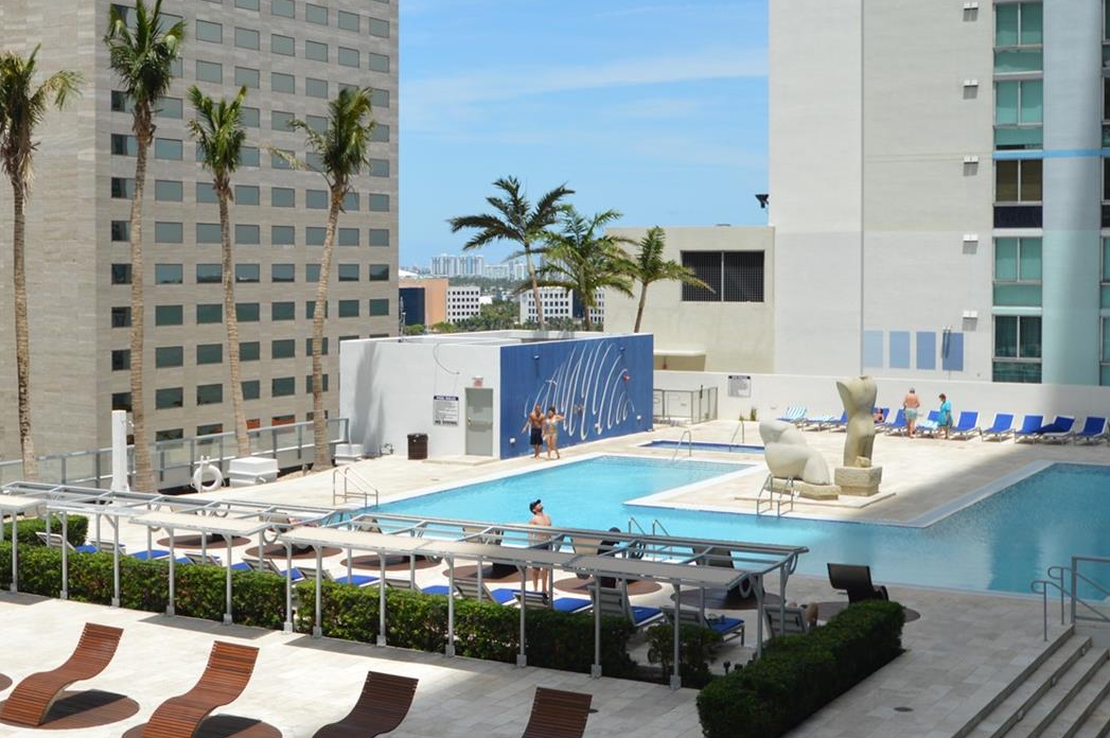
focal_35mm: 55
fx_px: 1694
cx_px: 339
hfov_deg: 35.8
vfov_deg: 24.5
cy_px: 311
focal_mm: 24
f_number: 8
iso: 100
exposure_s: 1/250
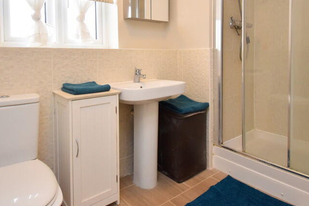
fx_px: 206
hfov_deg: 73.7
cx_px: 150
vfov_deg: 51.9
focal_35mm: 24
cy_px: 64
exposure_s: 1/125
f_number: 4.5
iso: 1000
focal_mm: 10
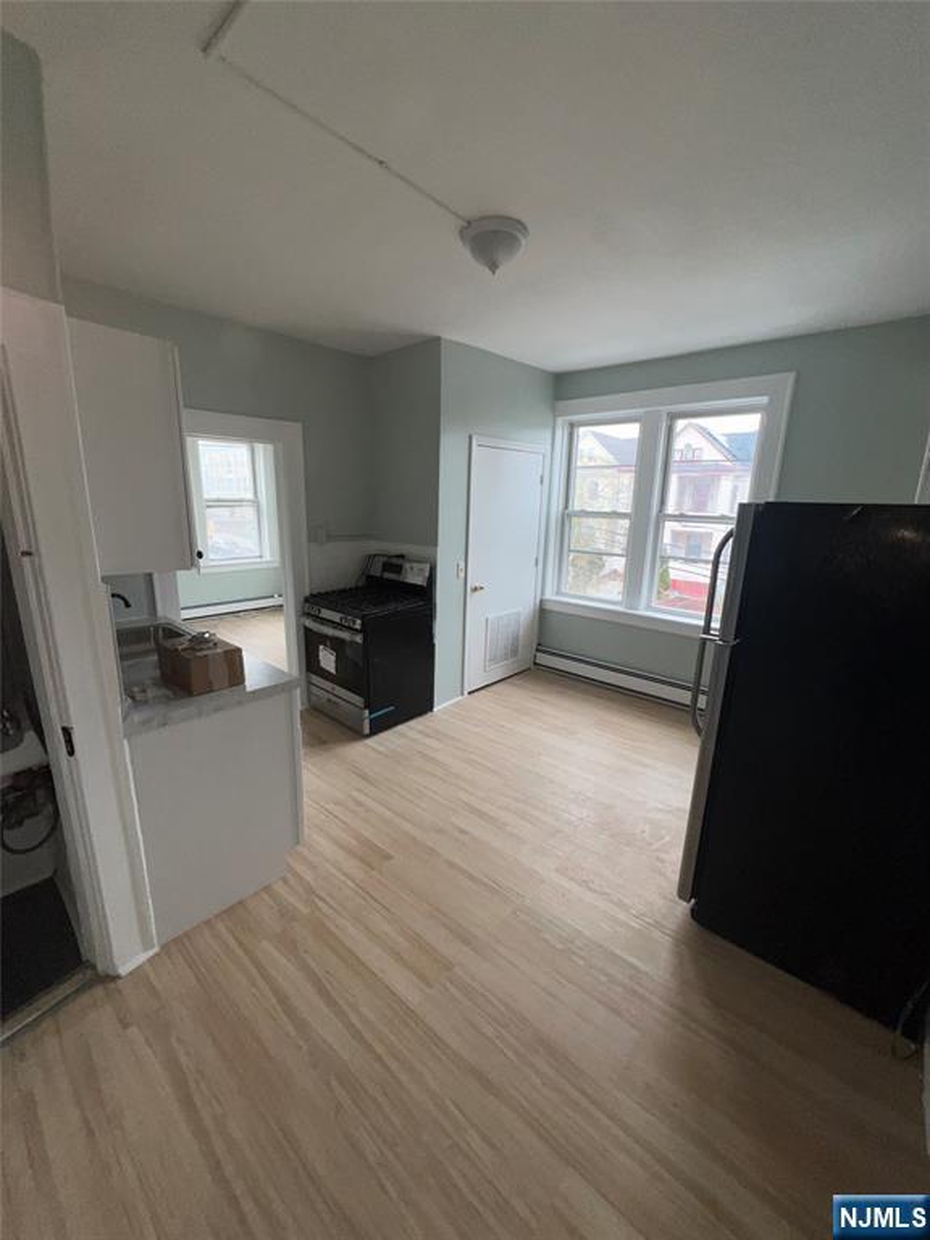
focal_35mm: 13
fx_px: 466
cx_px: 465
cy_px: 620
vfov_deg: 106.2
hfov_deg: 89.9
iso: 25
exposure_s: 1/153
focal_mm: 1.57
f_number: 1.8
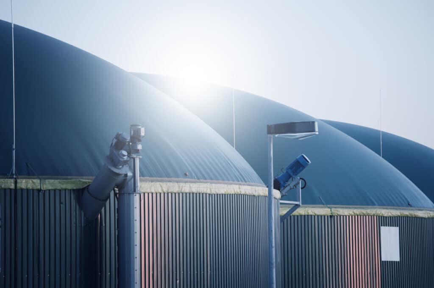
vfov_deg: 5.3
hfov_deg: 7.9
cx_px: 217
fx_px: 3132
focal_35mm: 260
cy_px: 144
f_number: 5.3
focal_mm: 260
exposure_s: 1/80
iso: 400
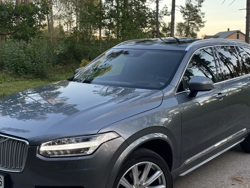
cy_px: 76
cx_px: 150
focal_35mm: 48
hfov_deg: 39.5
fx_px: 347
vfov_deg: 30.2
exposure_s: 1/197
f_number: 1.6
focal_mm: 4.2
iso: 40
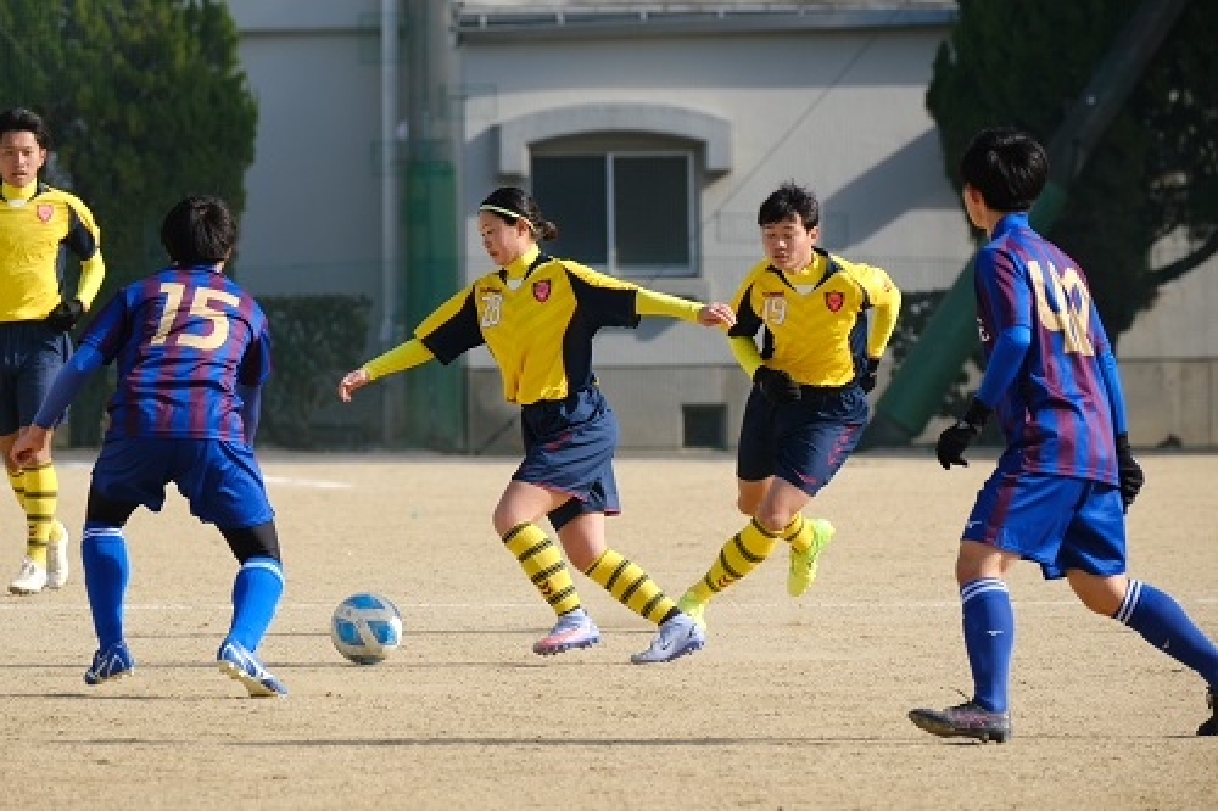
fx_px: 15219
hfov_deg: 4.6
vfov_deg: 3.1
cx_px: 609
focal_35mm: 450
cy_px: 406
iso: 640
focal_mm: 300
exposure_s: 1/1000
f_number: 7.1
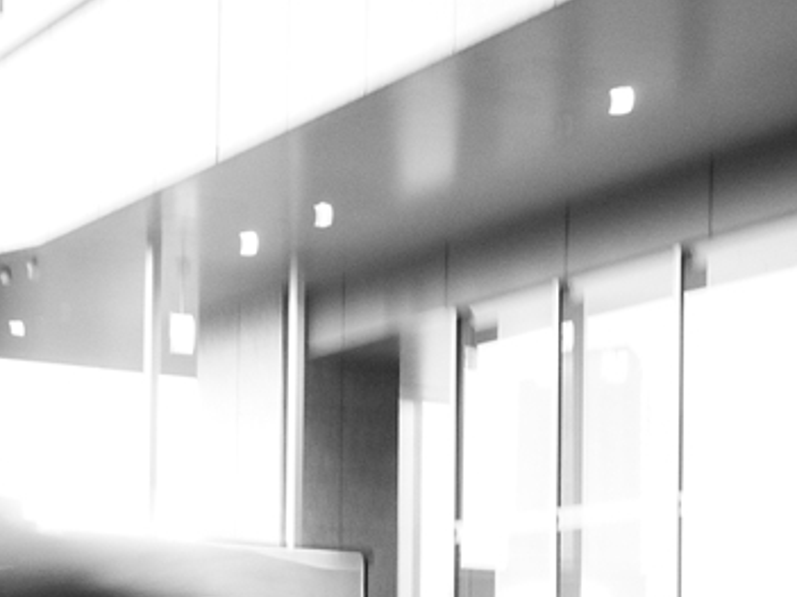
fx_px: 1933
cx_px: -227
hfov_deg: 21.2
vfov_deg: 17.0
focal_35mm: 84
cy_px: 665
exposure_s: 1/25
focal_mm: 20
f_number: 8
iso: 1600
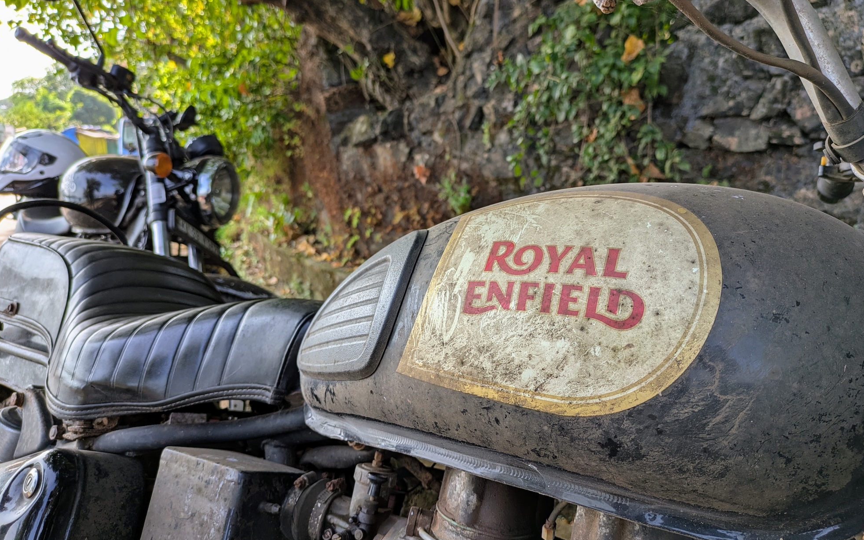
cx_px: 429
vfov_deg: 46.0
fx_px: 636
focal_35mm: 27
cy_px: 273
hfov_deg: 68.4
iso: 42
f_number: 1.89
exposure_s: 1/418
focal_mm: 5.43
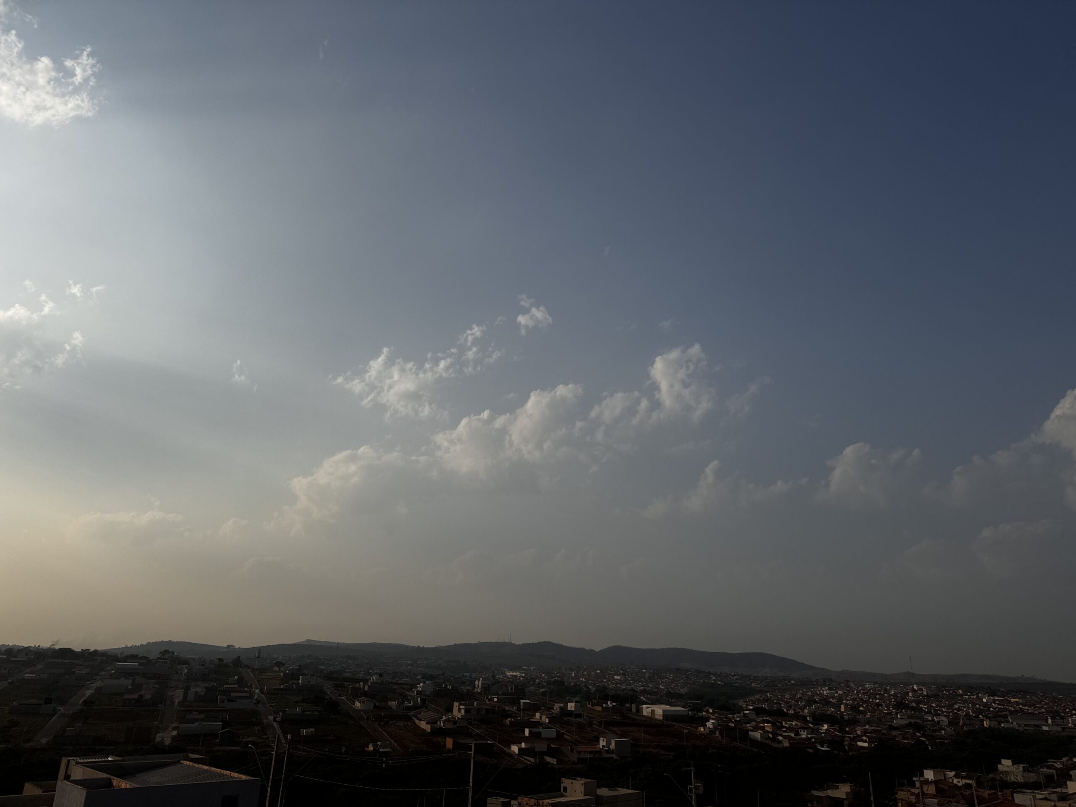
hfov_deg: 71.6
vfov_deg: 56.8
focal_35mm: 24
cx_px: 538
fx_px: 746
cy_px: 404
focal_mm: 6.76
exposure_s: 1/12346
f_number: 1.78
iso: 80
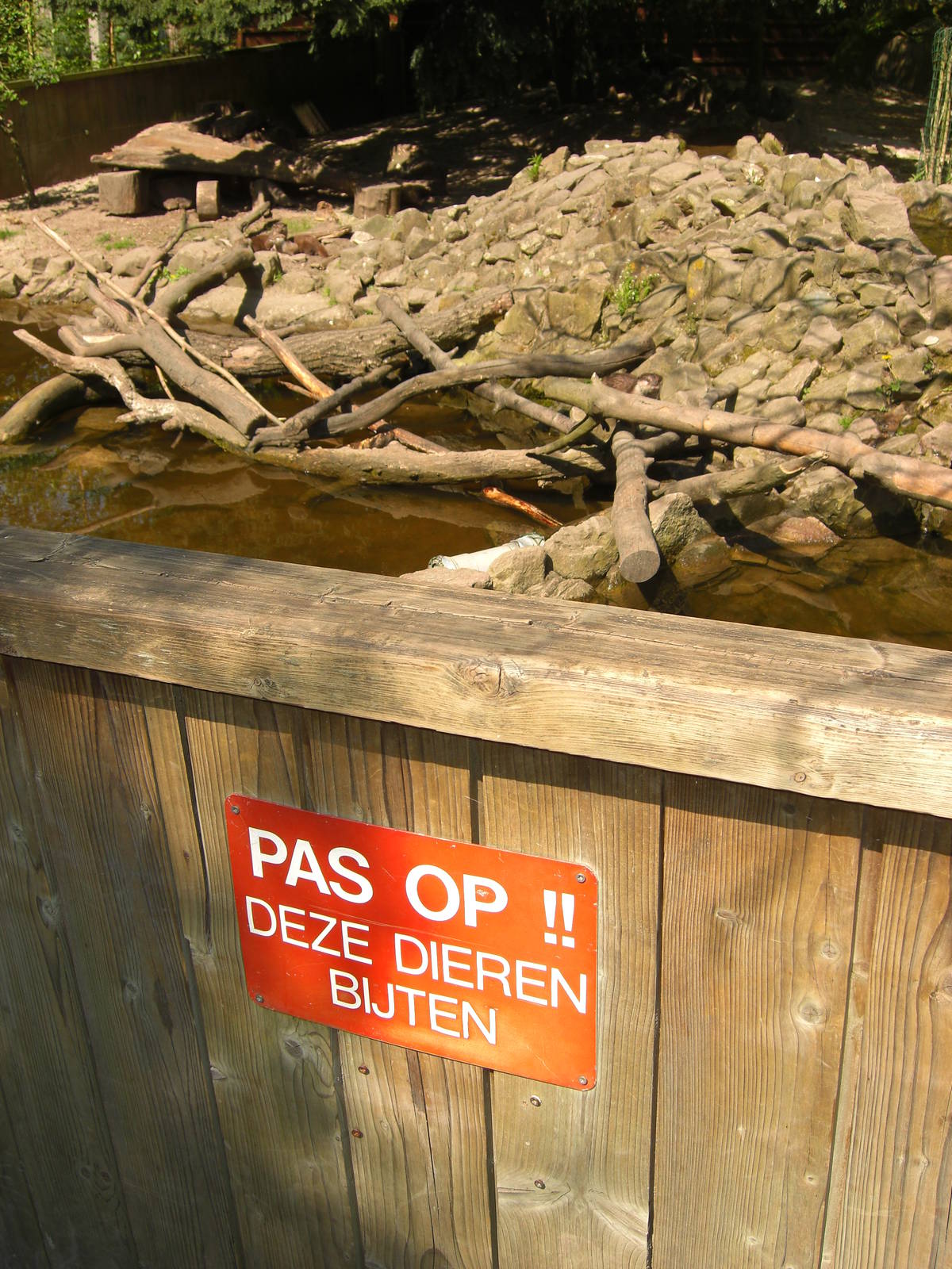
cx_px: 476
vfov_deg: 49.0
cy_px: 634
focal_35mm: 38
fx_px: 1393
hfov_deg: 37.7
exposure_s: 1/400
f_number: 4
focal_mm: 7.9
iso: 80
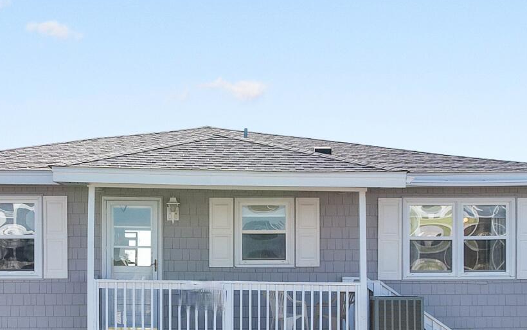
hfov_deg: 25.2
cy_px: 295
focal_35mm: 82
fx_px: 1178
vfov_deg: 15.7
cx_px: 209
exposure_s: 1/400
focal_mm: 8.38
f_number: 2.8
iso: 100
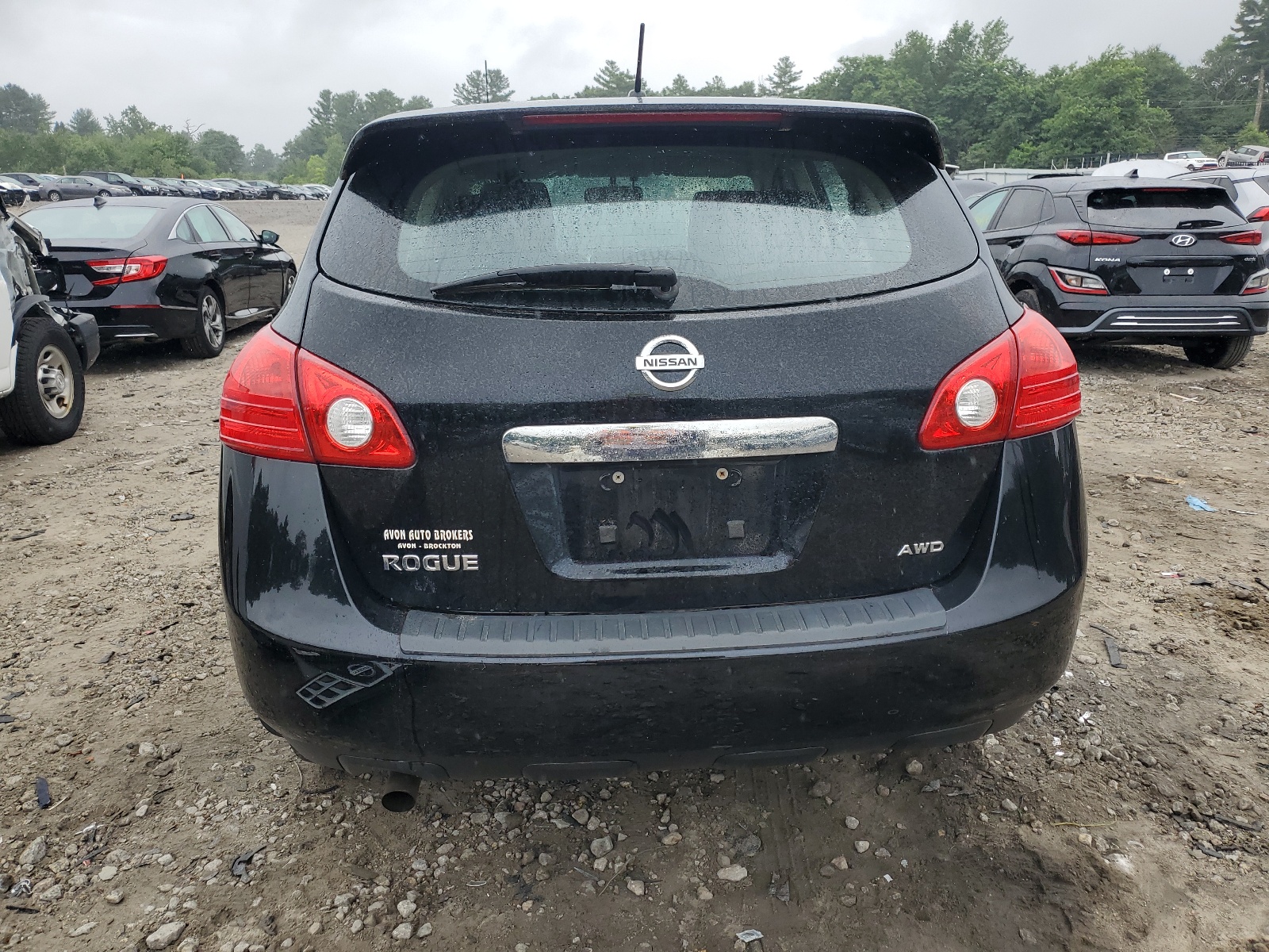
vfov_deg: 53.1
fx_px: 953
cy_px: 476
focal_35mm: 26
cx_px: 634
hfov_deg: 67.3
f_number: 1.5
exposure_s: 1/1667
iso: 50
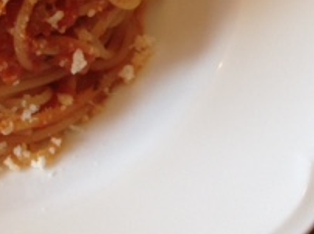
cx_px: -89
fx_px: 1006
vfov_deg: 12.7
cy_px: -115
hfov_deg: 16.8
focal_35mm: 111
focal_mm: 4.28
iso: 50
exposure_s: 1/40
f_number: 2.4
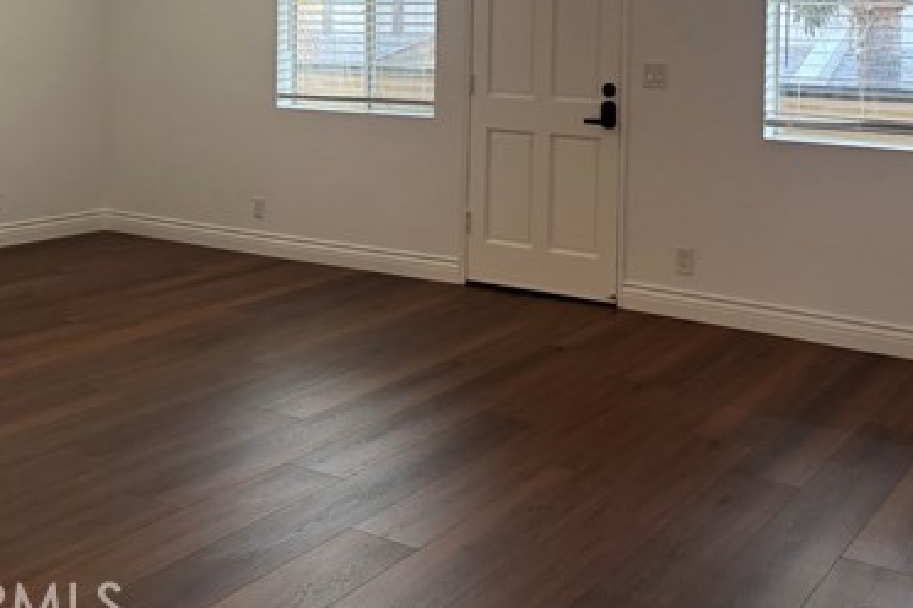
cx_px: 604
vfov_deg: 29.8
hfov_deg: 44.8
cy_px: 51
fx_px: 1090
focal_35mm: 43
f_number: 1.78
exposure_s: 1/60
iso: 320
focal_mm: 6.76
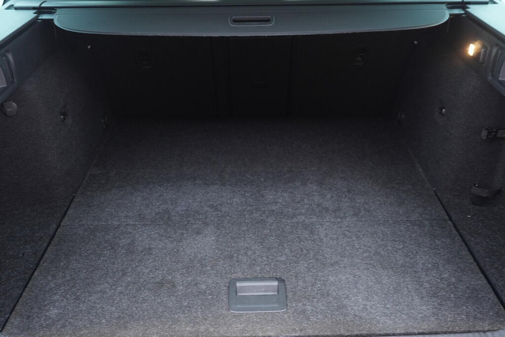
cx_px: 252
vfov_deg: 36.9
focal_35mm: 36
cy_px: 168
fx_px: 505
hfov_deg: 53.1
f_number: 2.8
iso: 500
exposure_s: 1/40
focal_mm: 24
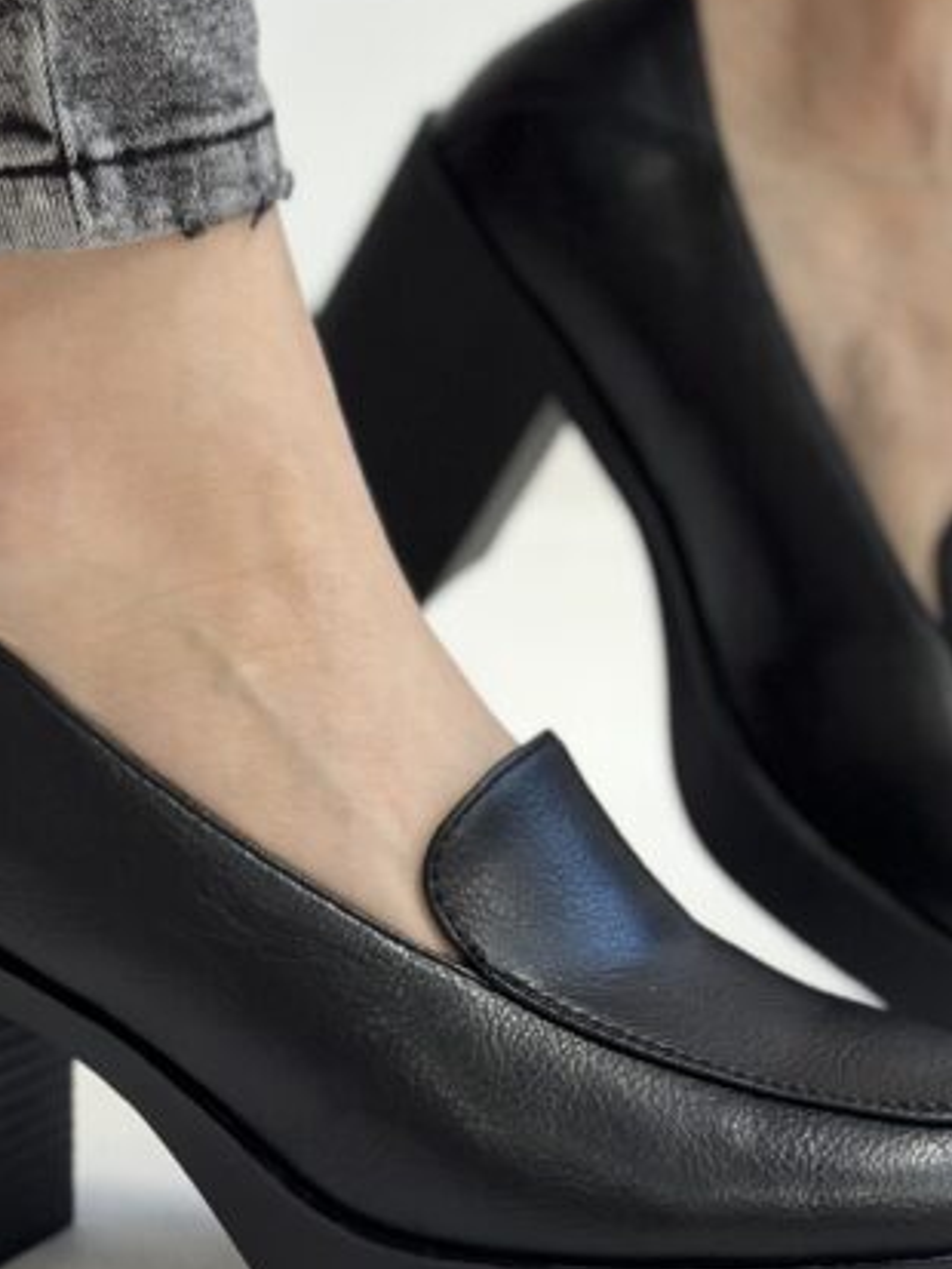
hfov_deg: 15.9
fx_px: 3408
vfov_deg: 21.0
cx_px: 451
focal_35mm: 93
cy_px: 446
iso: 160
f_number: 1.78
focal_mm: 6.86
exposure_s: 1/100
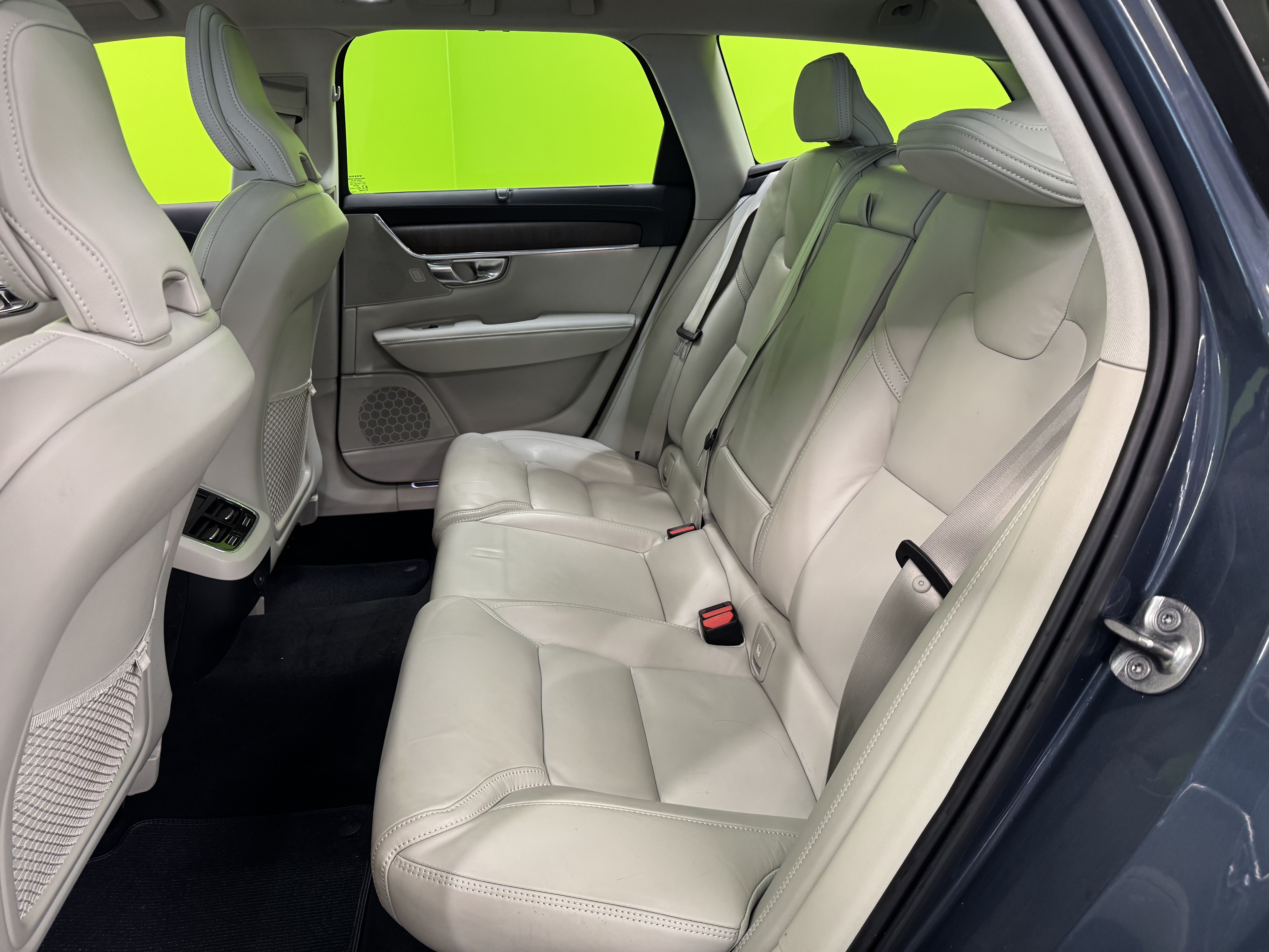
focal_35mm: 24
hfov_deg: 71.6
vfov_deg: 56.8
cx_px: 634
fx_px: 880
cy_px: 476
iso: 200
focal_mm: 6.76
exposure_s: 1/50
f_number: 1.78
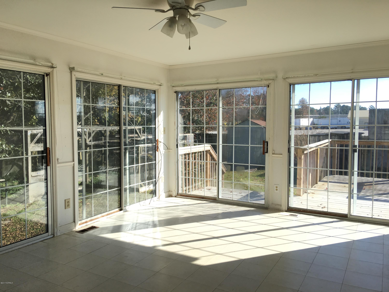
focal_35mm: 29
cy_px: 146
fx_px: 326
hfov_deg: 61.7
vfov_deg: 48.2
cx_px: 194
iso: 25
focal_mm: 4.15
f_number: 2.2
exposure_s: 1/625
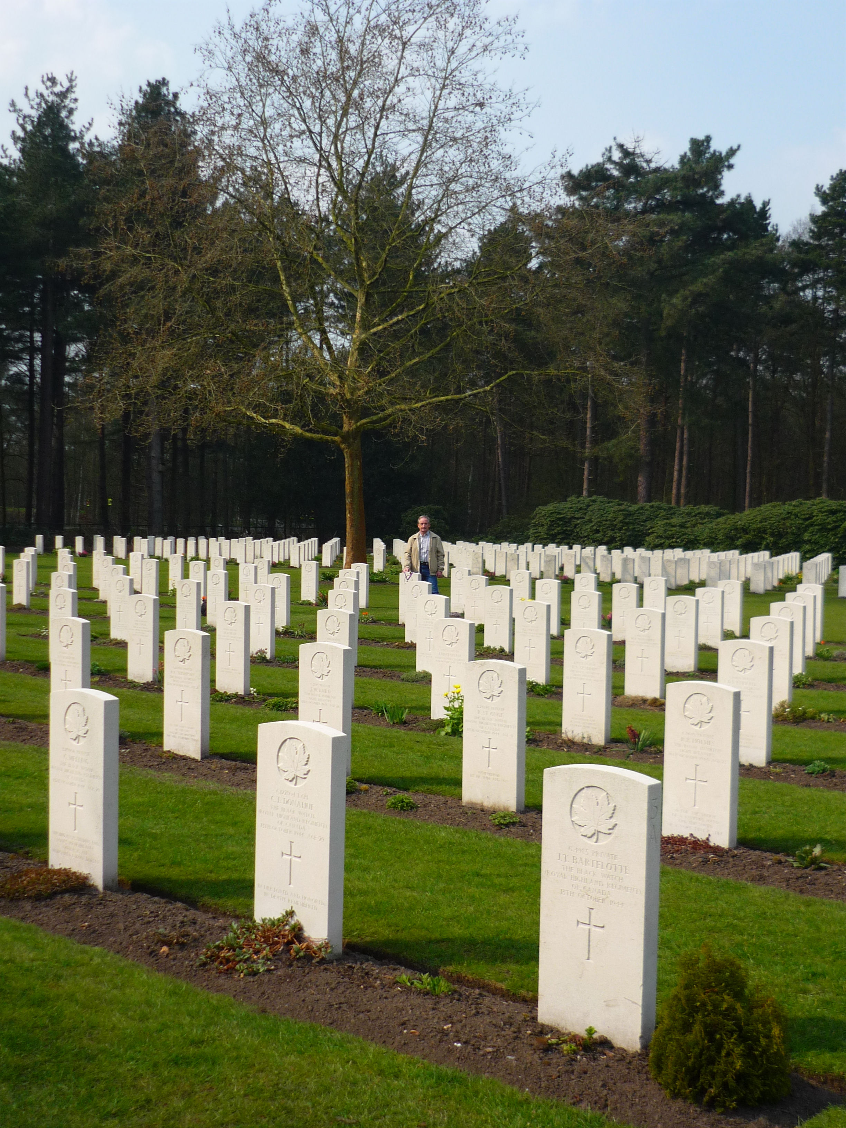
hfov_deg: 32.9
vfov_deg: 42.9
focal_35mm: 44
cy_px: 564
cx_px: 423
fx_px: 1434
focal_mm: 7.2
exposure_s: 1/125
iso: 100
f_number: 9
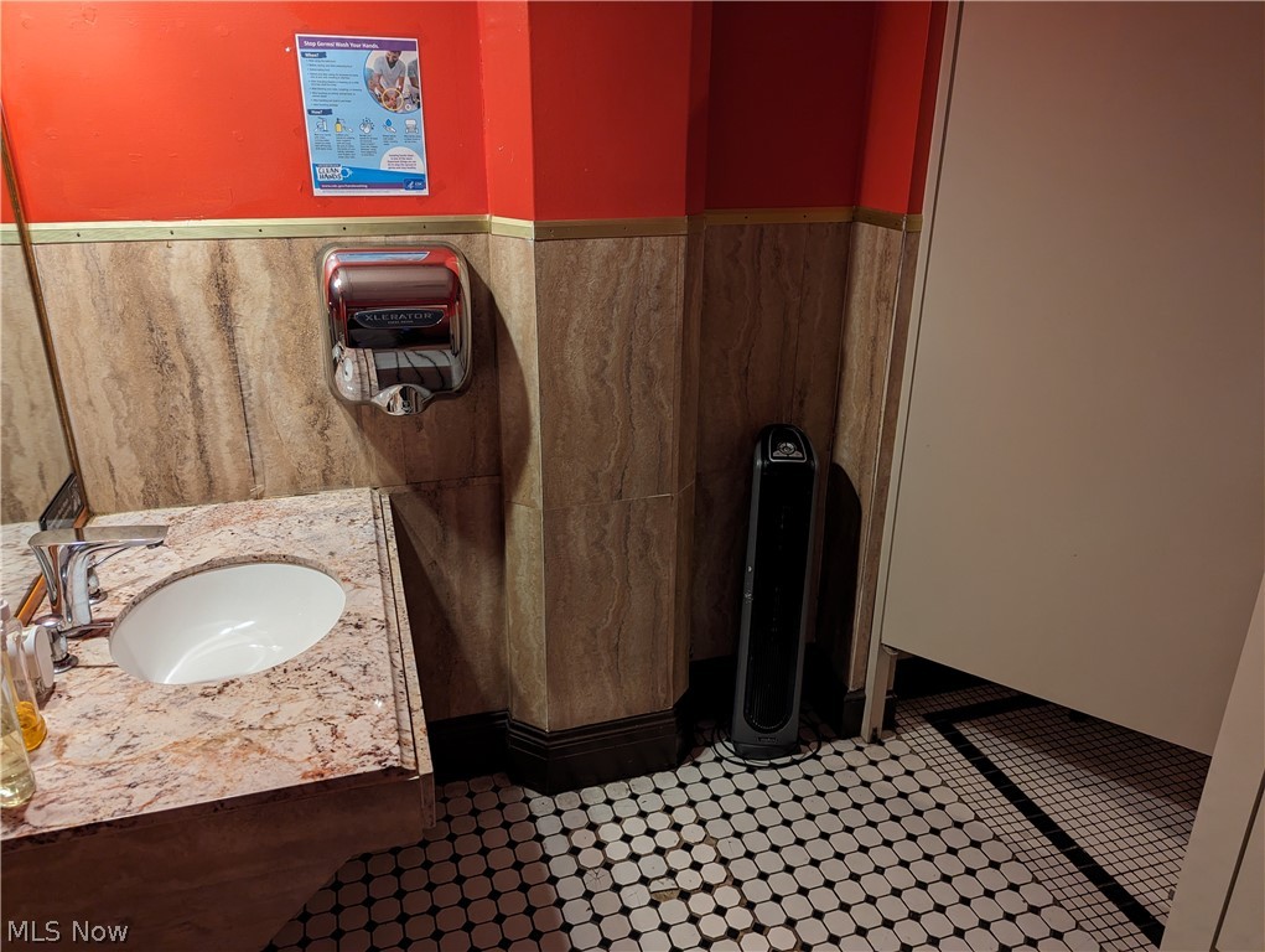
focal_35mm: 24
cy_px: 476
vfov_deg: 56.9
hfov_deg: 71.5
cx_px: 632
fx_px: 878
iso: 247
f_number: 1.85
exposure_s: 1/24
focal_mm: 6.81
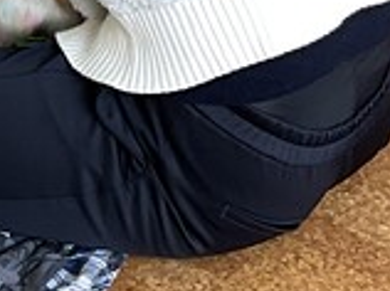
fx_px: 2115
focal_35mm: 188
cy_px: -392
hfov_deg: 10.1
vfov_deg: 7.4
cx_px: -259
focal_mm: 3
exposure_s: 1/100
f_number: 1.8
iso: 25
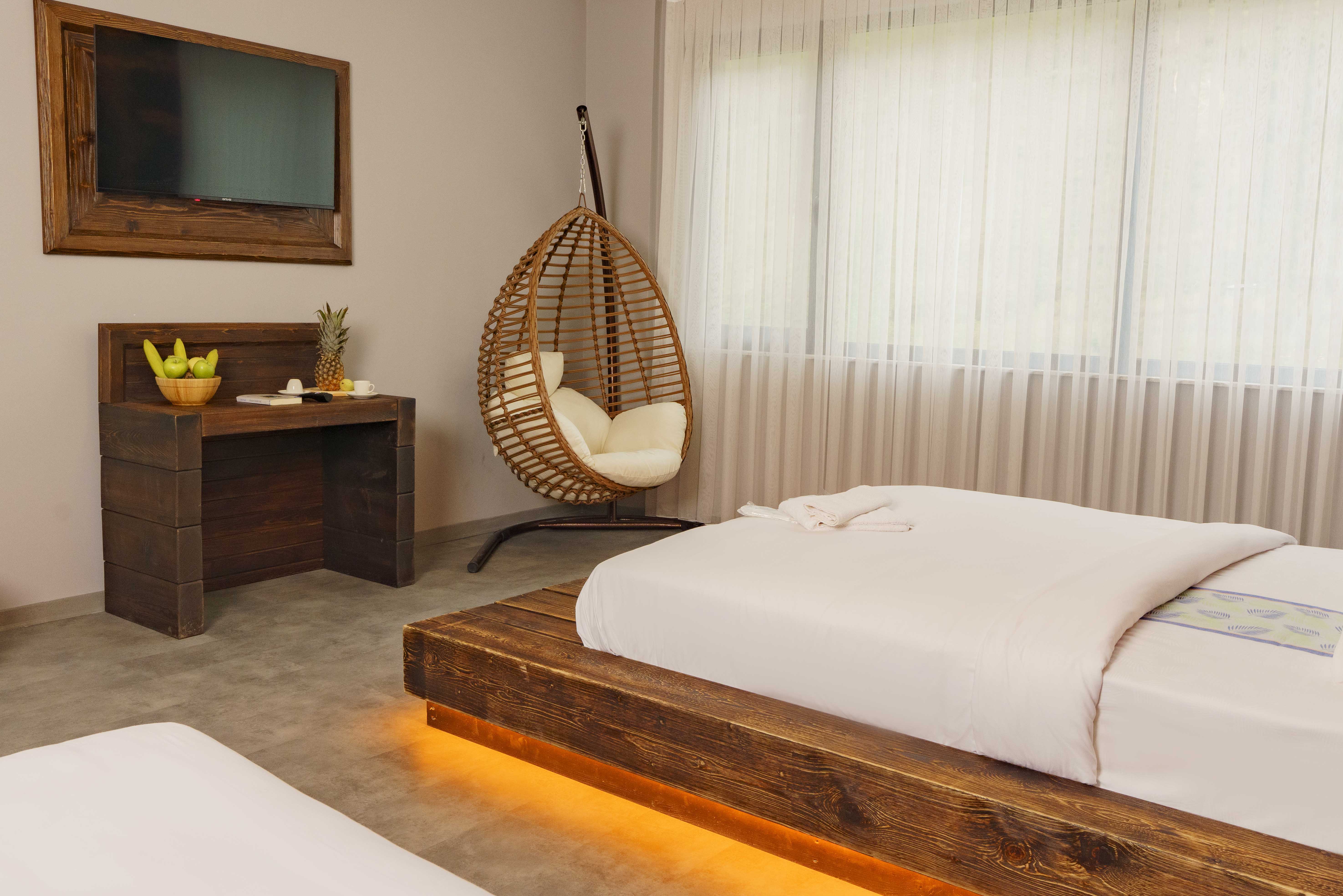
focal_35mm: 31
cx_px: 701
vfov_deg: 42.3
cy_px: 425
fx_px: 1157
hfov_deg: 60.3
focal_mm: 23
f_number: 8
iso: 640
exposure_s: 1/40
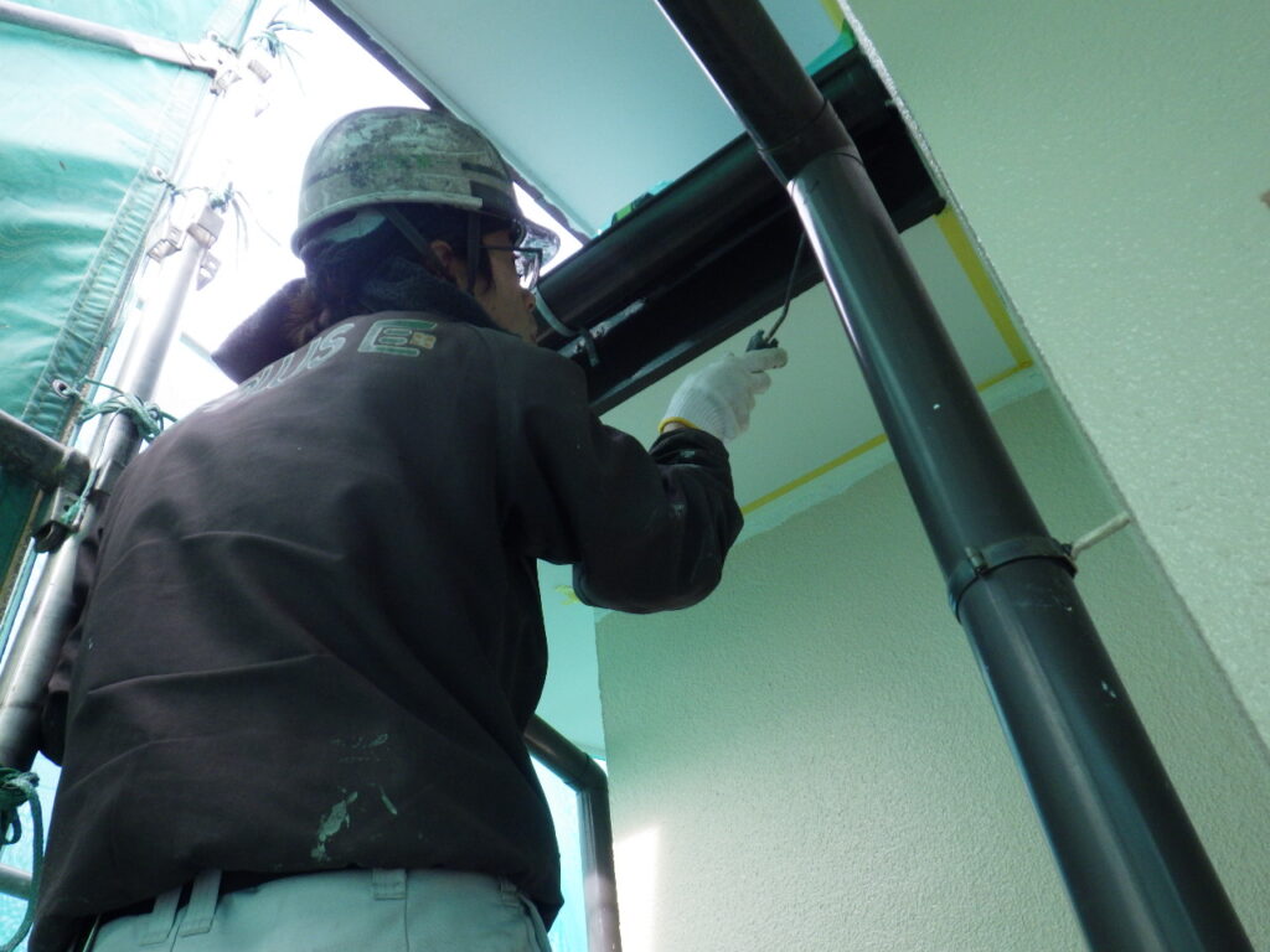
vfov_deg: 49.7
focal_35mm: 28
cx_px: 635
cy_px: 476
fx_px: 1027
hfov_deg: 63.4
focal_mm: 5
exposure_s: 1/125
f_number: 3.5
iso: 250
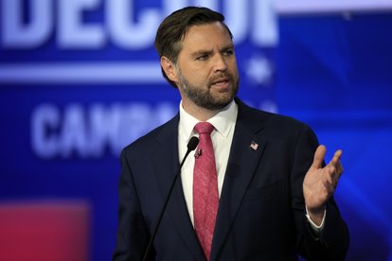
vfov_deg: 3.4
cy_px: 130
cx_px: 196
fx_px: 4355
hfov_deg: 5.2
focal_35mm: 400
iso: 500
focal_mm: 400
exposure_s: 1/200
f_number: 2.8
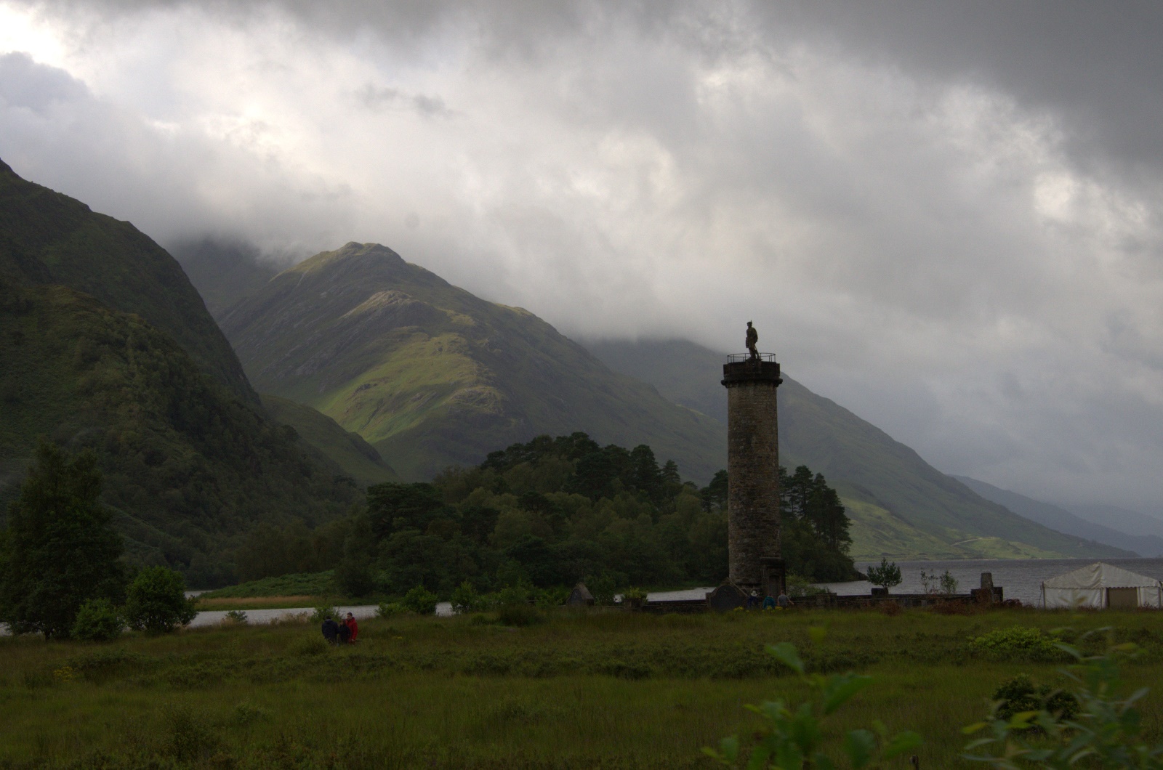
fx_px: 2418
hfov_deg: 27.0
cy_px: 385
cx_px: 582
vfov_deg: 18.1
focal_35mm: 75
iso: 800
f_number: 9
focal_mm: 50
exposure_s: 1/320
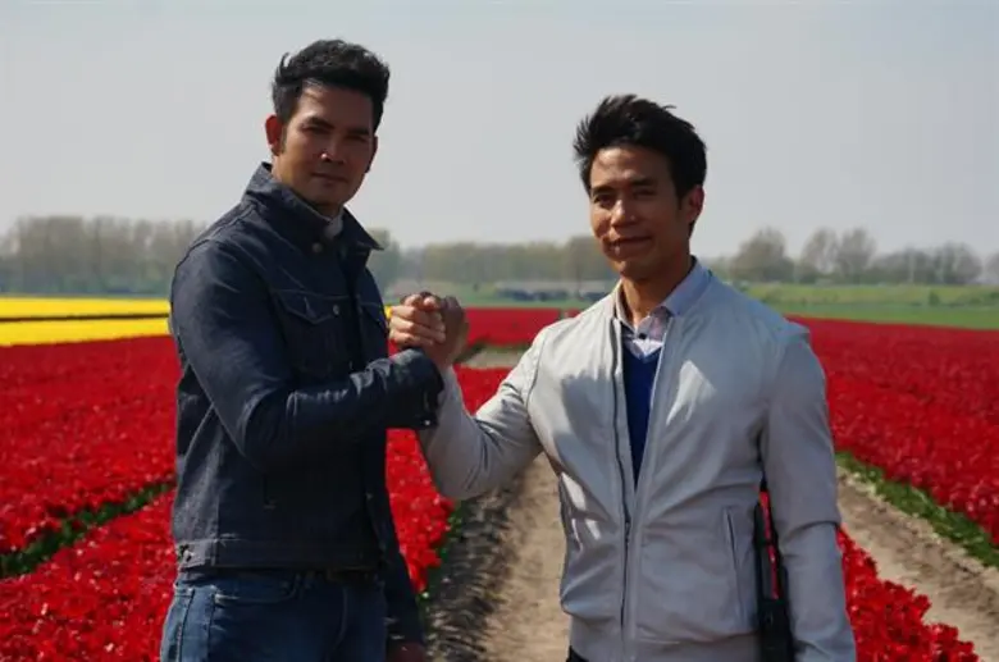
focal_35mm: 124
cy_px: 331
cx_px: 500
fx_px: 3448
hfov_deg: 16.5
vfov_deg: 11.0
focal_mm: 83
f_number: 6.3
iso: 200
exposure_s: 1/1000
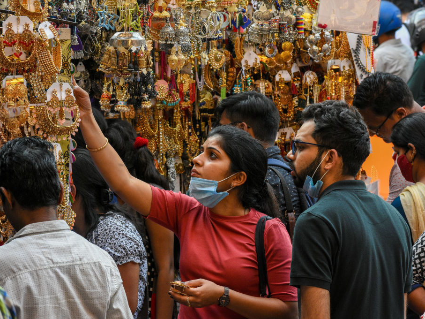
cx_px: 211
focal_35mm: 189
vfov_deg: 7.9
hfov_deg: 10.5
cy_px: 160
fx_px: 2320
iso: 1600
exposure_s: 1/320
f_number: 10
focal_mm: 116
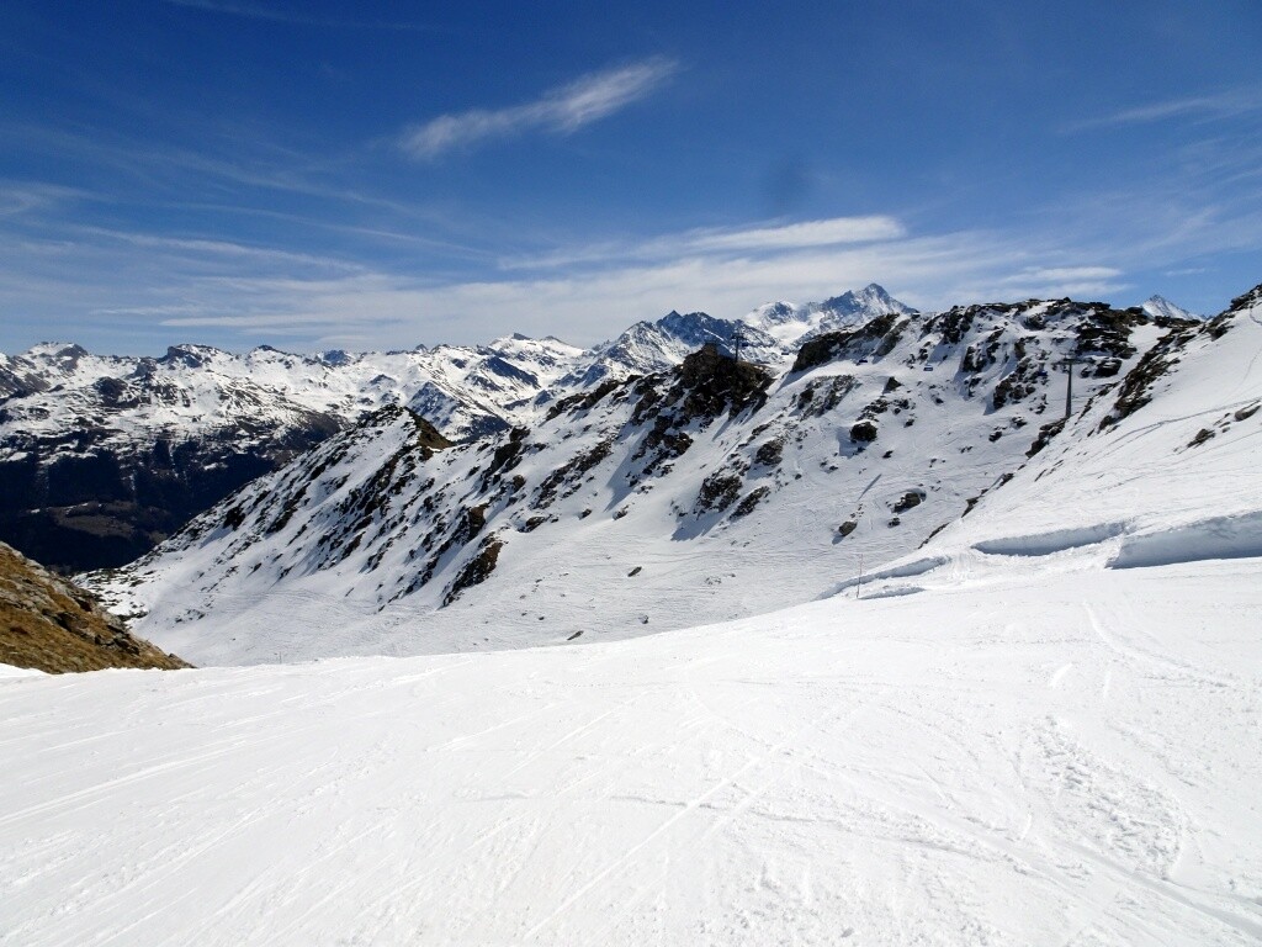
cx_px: 631
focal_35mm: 24
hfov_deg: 71.6
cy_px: 474
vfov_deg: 56.8
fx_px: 875
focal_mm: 4.1
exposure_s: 1/2000
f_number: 4.5
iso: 80
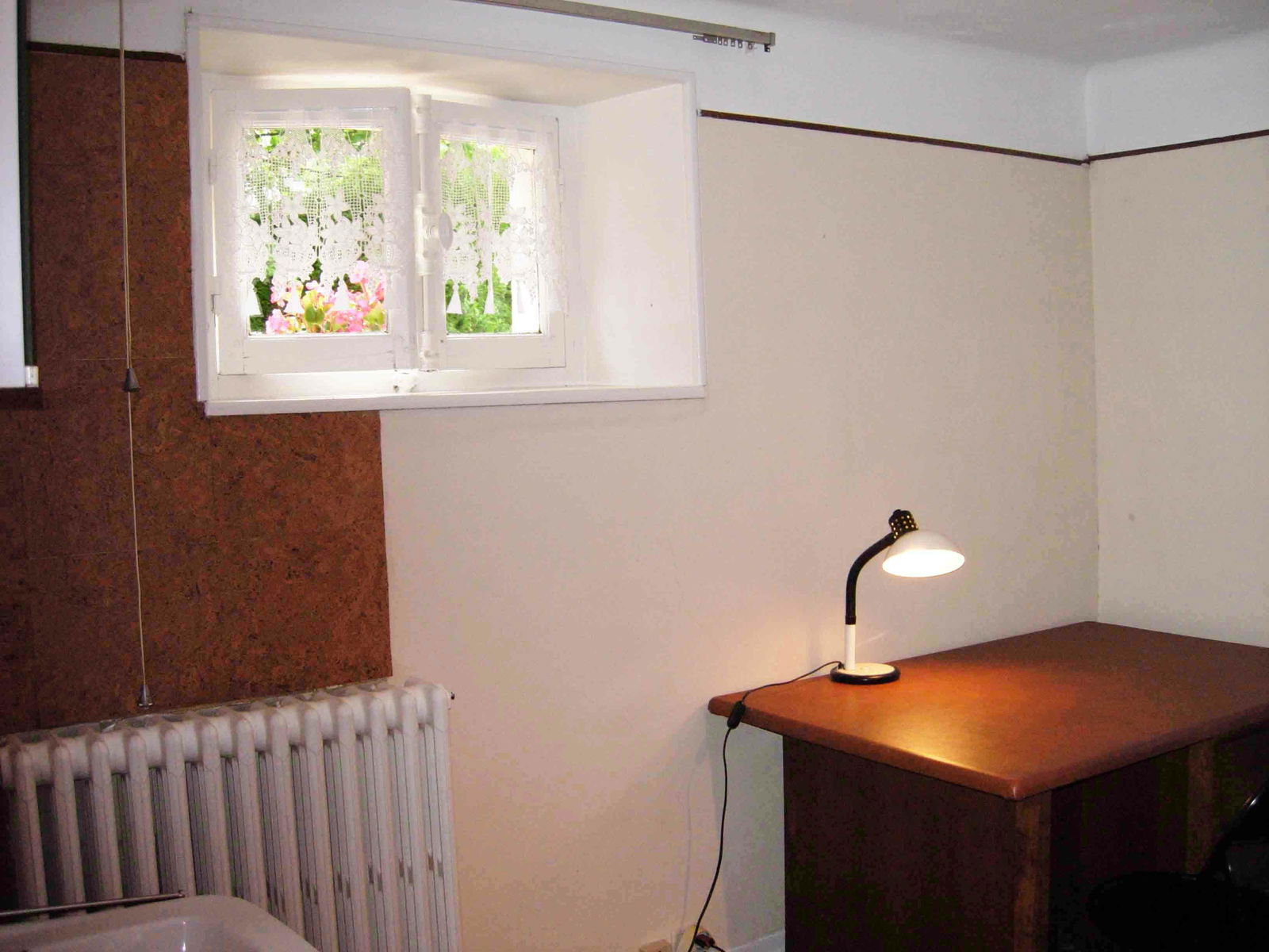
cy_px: 476
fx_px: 1320
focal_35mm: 36
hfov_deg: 51.4
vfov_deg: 39.7
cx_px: 634
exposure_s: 1/181
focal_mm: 7.5
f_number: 2.7
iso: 200
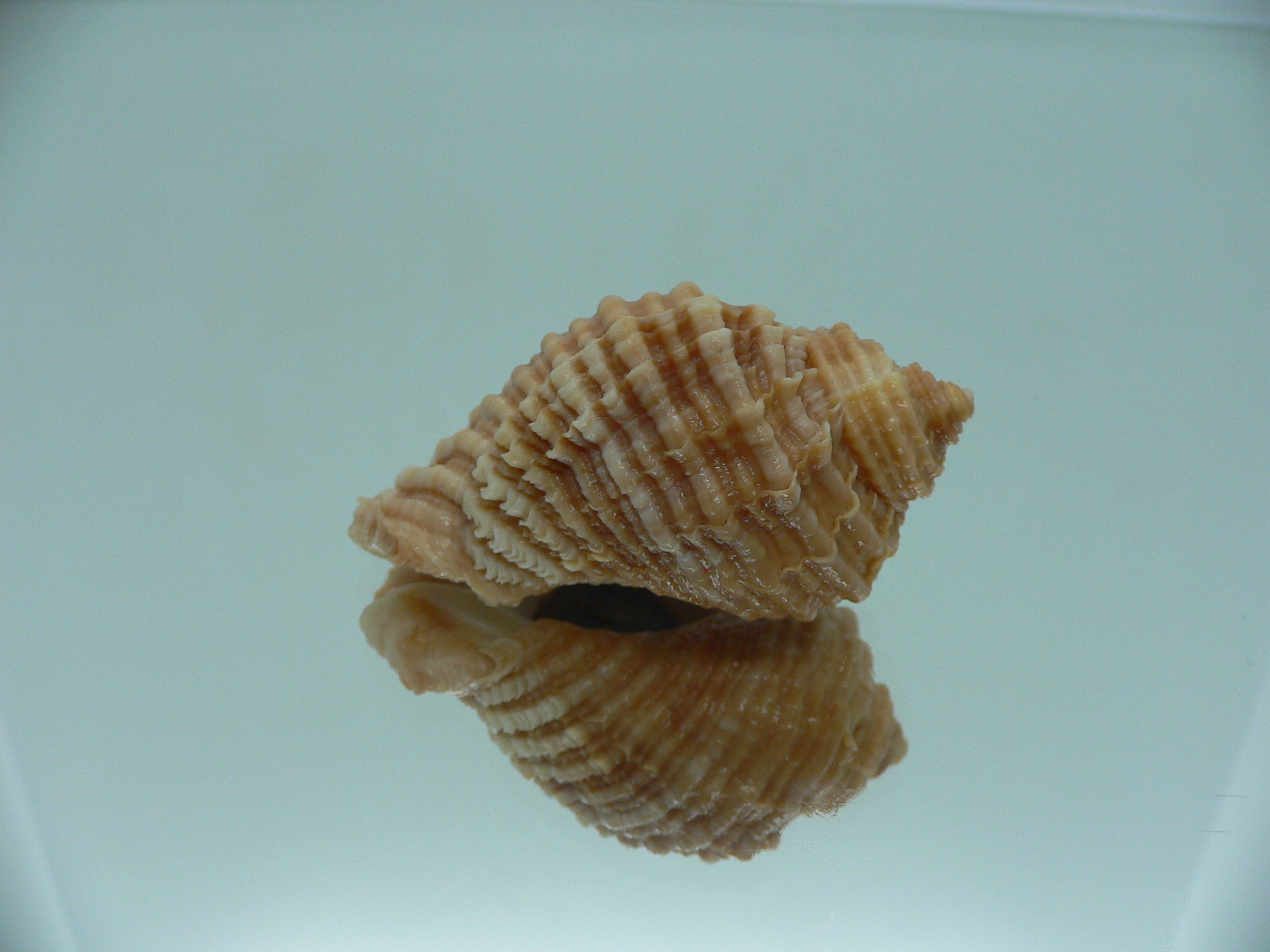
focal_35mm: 35
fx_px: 1284
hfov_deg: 52.6
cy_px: 476
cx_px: 635
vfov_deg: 40.7
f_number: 2.8
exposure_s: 1/60
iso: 80
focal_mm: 4.6
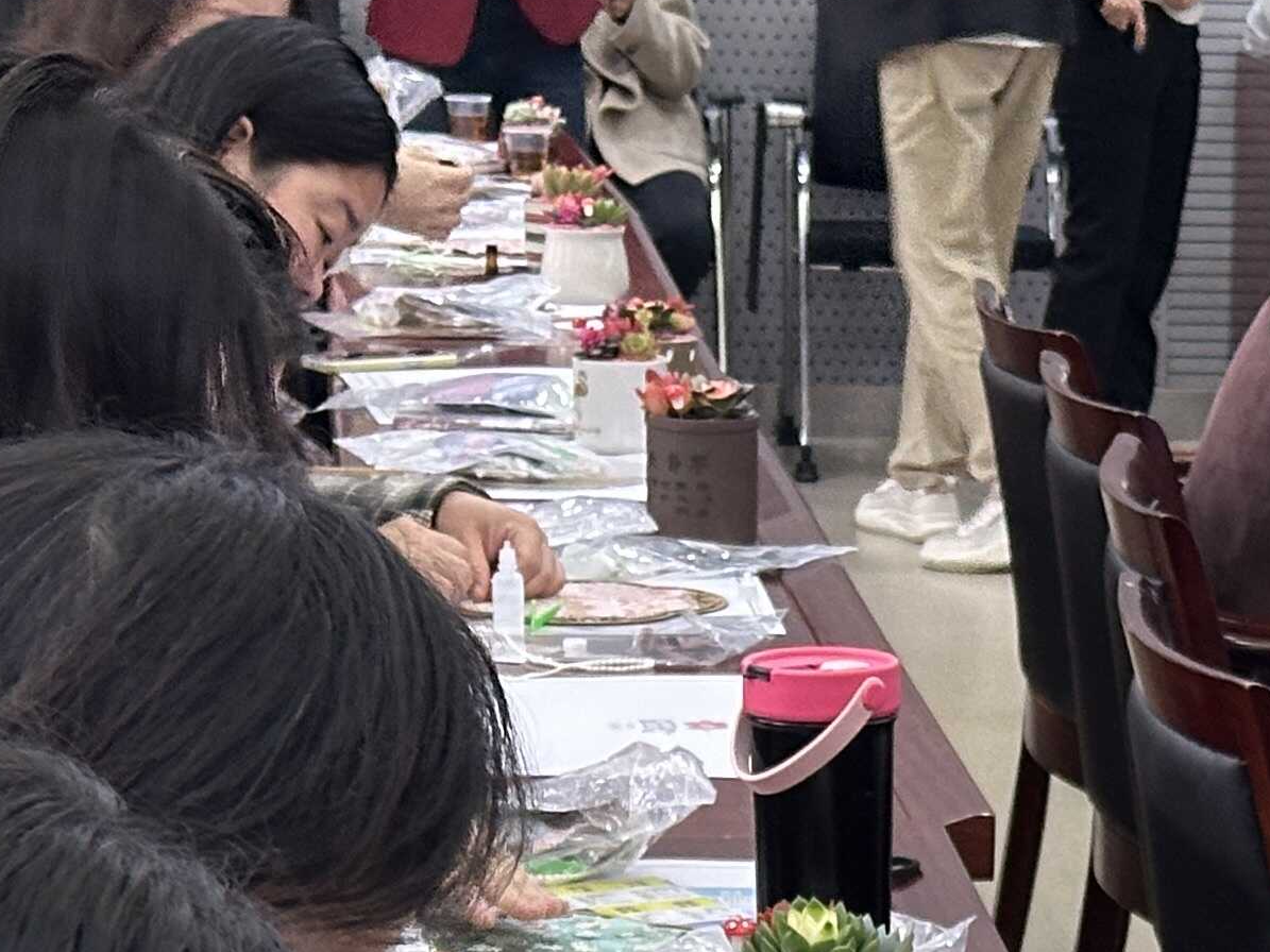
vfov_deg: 8.9
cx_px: 1284
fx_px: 5943
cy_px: 1507
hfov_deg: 12.1
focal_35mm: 162
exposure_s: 1/50
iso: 200
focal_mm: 6.86
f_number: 1.78
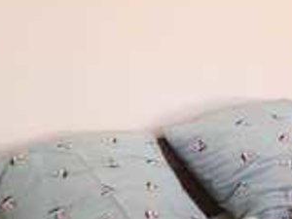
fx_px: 979
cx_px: 291
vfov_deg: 12.6
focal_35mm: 116
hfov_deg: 16.6
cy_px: 211
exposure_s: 1/100
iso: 32
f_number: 2.2
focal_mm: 4.15
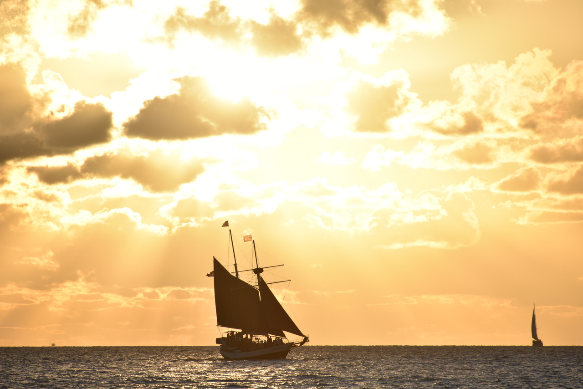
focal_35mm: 300
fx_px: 4859
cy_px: 194
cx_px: 292
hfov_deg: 6.9
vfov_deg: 4.6
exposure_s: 1/640
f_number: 9
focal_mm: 300
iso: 100
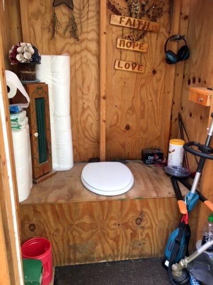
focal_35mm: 29
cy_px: 142
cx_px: 106
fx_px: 238
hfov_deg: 48.2
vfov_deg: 61.7
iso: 50
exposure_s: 1/30
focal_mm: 4.15
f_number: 2.2
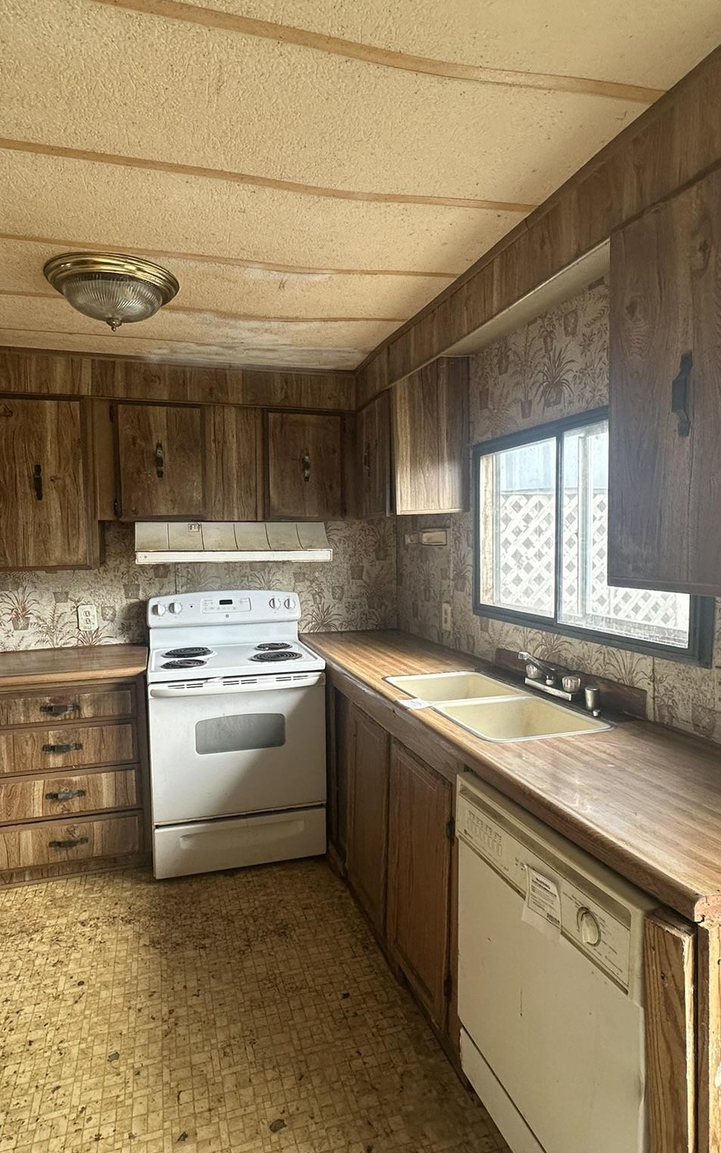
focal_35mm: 20
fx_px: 629
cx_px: 327
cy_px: 573
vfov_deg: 85.1
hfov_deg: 59.5
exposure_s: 1/99
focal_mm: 2.22
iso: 125
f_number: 2.2
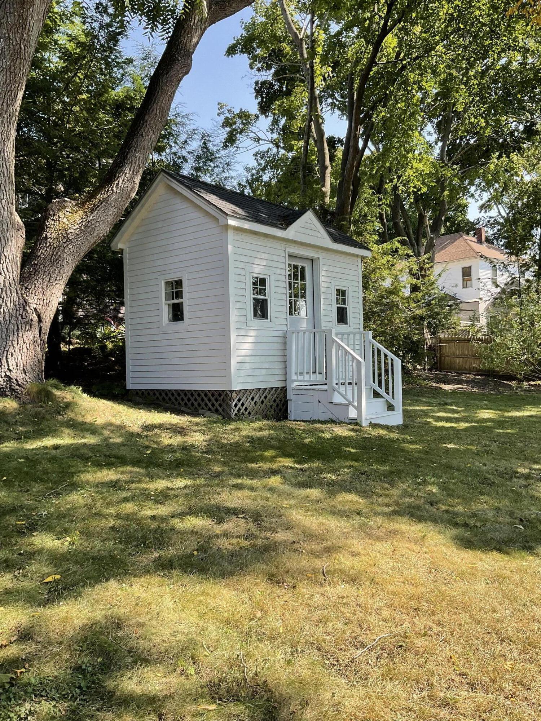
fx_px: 604
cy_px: 360
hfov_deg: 48.2
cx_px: 270
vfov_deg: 61.7
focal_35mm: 29
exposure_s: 1/419
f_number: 1.8
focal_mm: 3
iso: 16
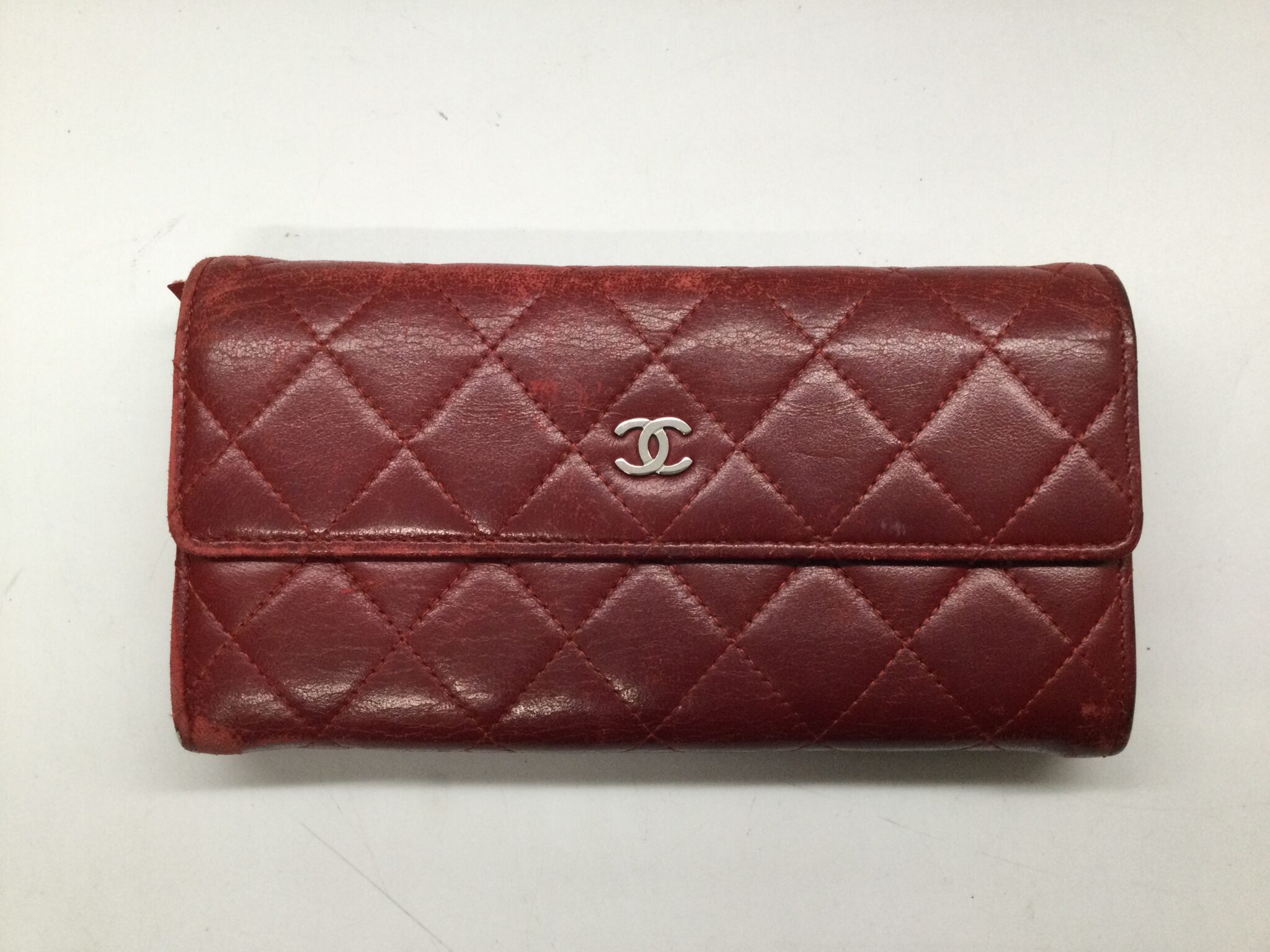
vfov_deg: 45.4
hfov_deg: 58.4
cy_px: 476
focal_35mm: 31
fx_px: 1137
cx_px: 635
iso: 50
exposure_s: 1/30
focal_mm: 3.3
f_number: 2.4
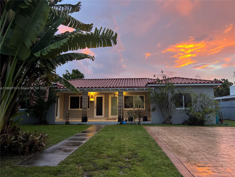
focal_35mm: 26
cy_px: 88
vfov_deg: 53.1
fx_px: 177
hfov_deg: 67.3
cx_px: 118
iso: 320
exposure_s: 1/60
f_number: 1.5
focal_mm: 5.7
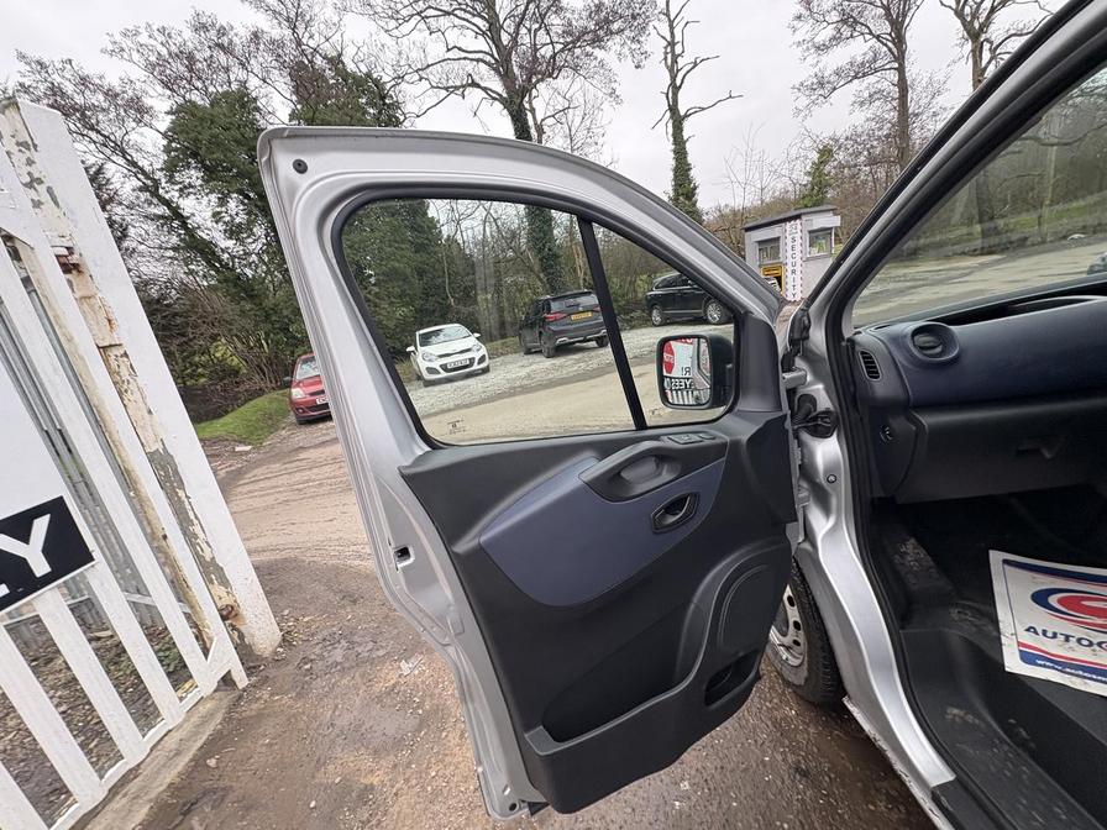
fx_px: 448
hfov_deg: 102.1
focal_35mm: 14
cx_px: 554
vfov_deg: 85.7
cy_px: 415
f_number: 2.2
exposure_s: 1/99
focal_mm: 2.22
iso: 125
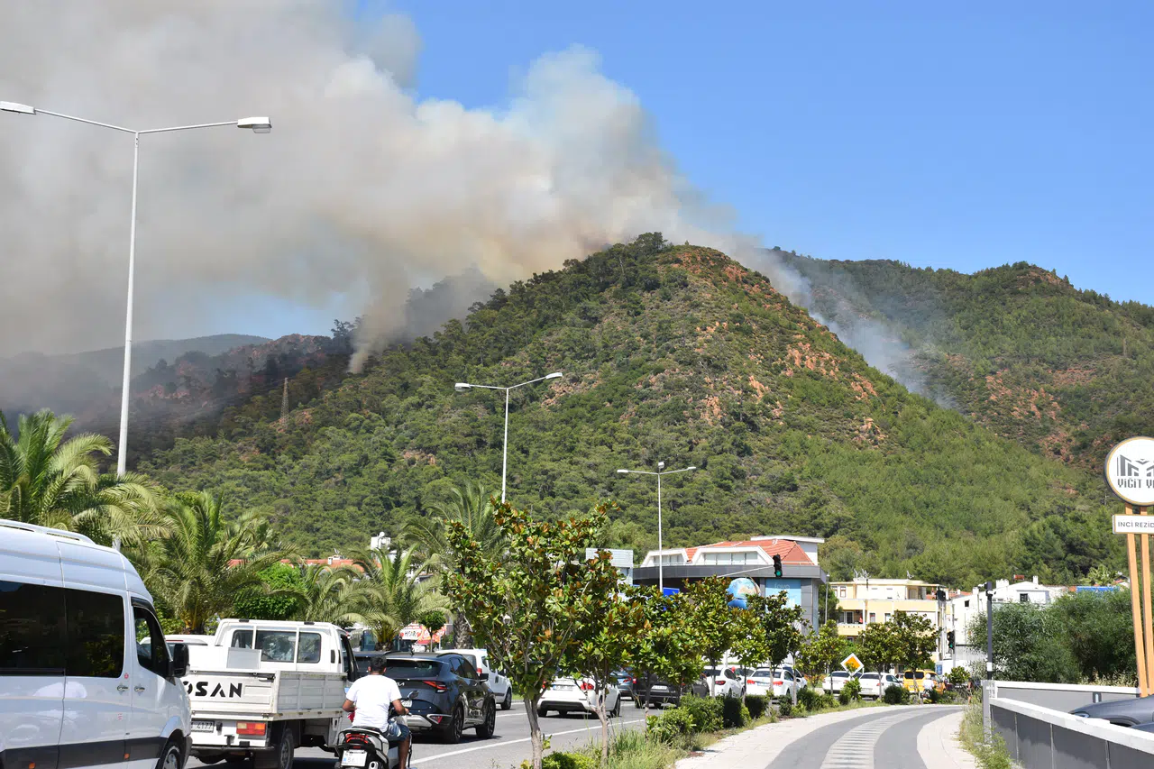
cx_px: 577
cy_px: 384
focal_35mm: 60
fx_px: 1923
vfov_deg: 22.6
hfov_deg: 33.4
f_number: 8
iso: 180
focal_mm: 40
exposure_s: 1/500
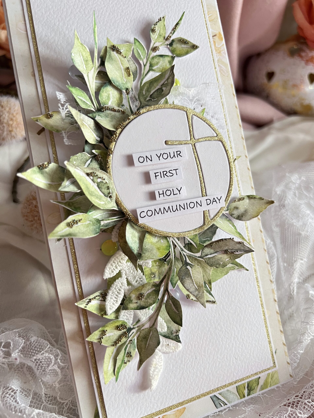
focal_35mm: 26
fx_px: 314
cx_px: 157
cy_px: 209
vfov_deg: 67.3
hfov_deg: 53.1
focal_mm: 5.7
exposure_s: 1/81
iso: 125
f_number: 1.5
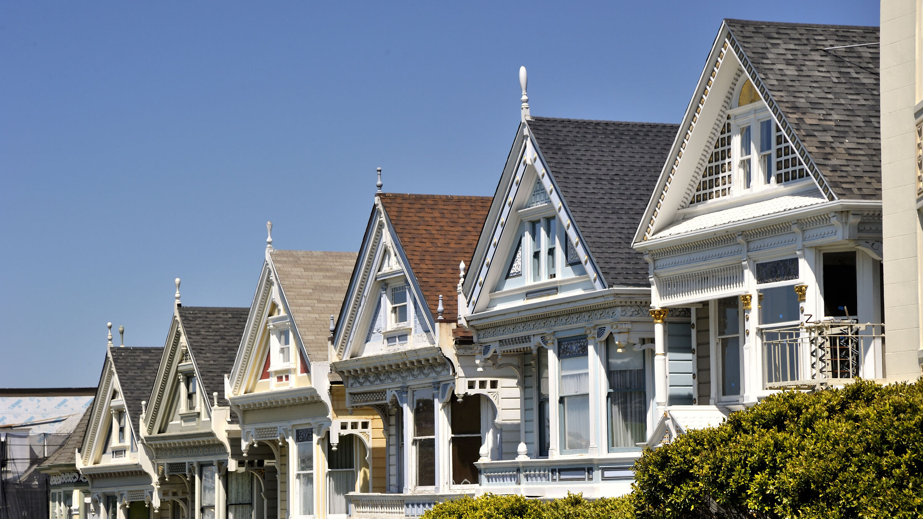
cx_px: 462
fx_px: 2619
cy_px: 301
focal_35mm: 107
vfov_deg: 11.3
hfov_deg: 20.0
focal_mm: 102
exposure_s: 1/125
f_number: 11
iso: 200
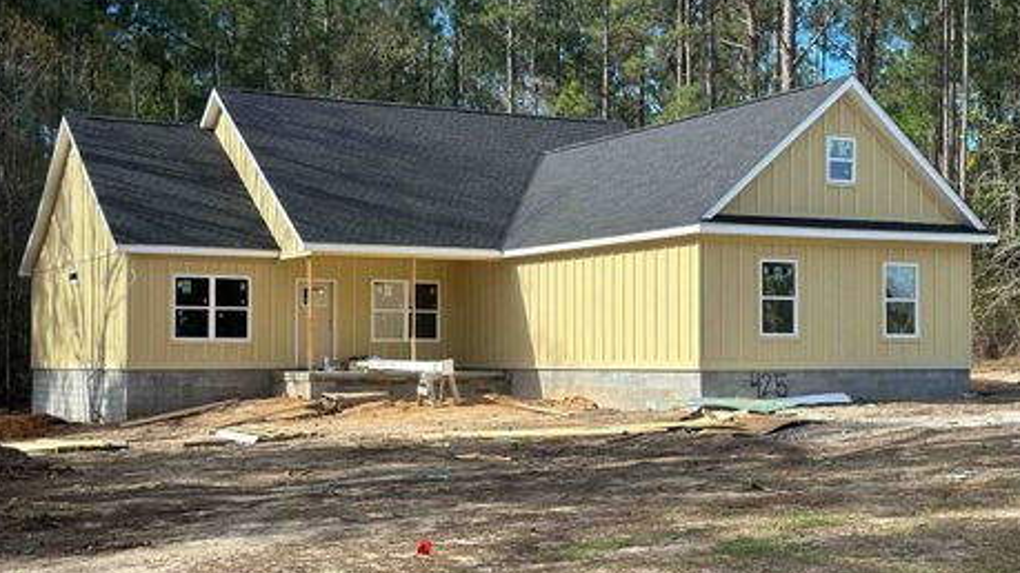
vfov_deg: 21.1
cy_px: 310
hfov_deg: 36.6
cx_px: 509
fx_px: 1541
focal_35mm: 57
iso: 100
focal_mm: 6.86
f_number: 1.78
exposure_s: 1/3058
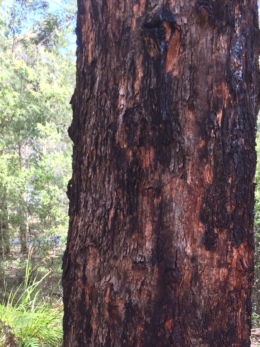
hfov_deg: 28.0
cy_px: 270
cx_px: 157
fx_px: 521
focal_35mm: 52
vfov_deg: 35.8
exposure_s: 1/120
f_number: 2.2
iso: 64
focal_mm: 4.12
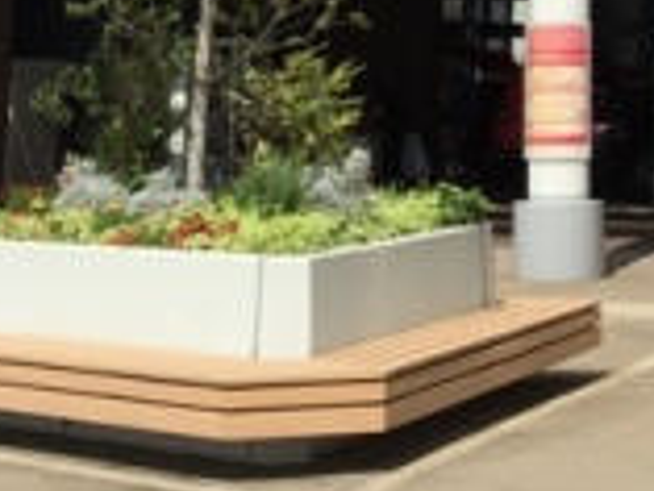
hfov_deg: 16.4
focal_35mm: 118
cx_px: 633
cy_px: -499
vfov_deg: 11.3
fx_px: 2231
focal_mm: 4.15
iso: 32
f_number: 2.2
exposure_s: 1/3968
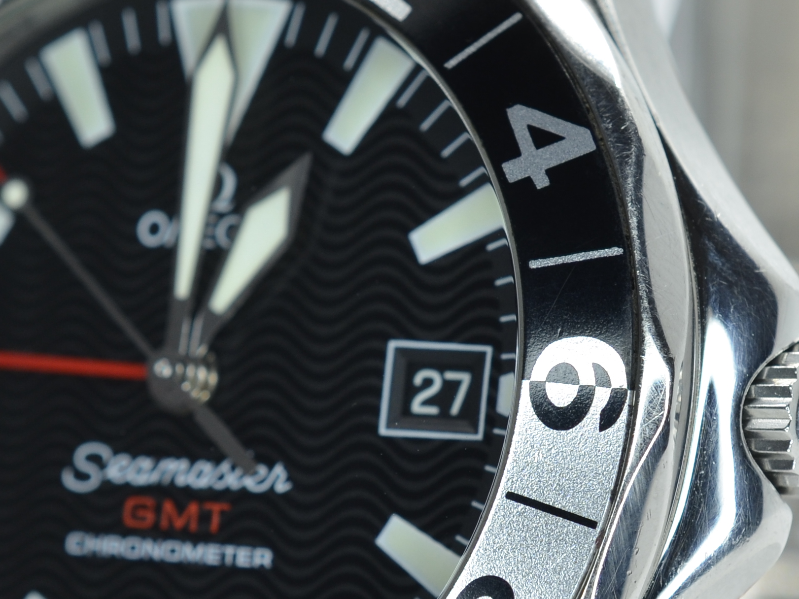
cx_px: 396
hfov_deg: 11.3
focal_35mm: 175
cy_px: 369
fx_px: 4040
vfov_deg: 8.5
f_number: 8
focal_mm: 40
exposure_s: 1/50
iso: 160
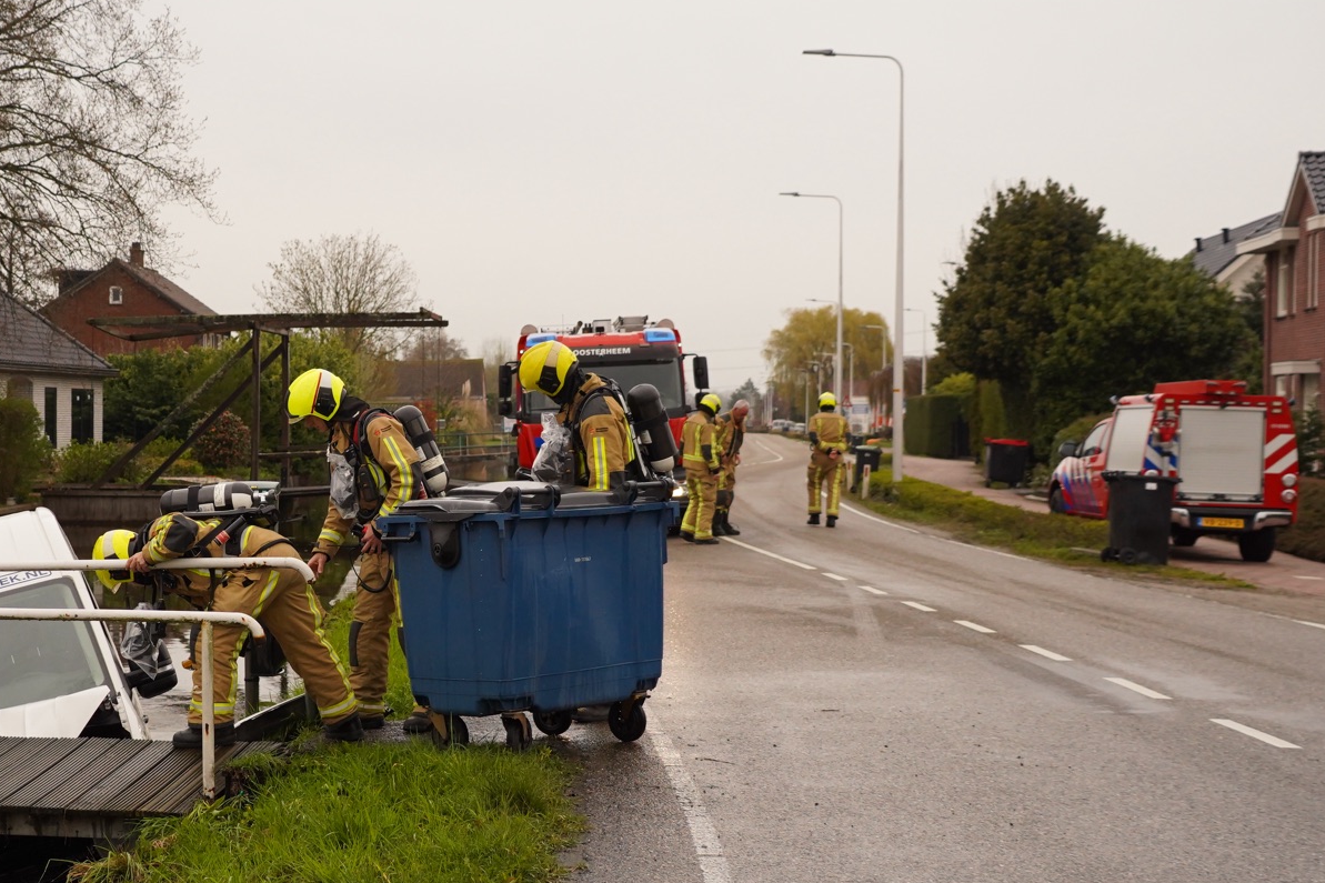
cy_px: 476
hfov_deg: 34.6
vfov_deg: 23.8
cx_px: 402
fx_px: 2097
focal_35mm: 57
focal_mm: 34
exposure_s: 1/2500
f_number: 4
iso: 1600
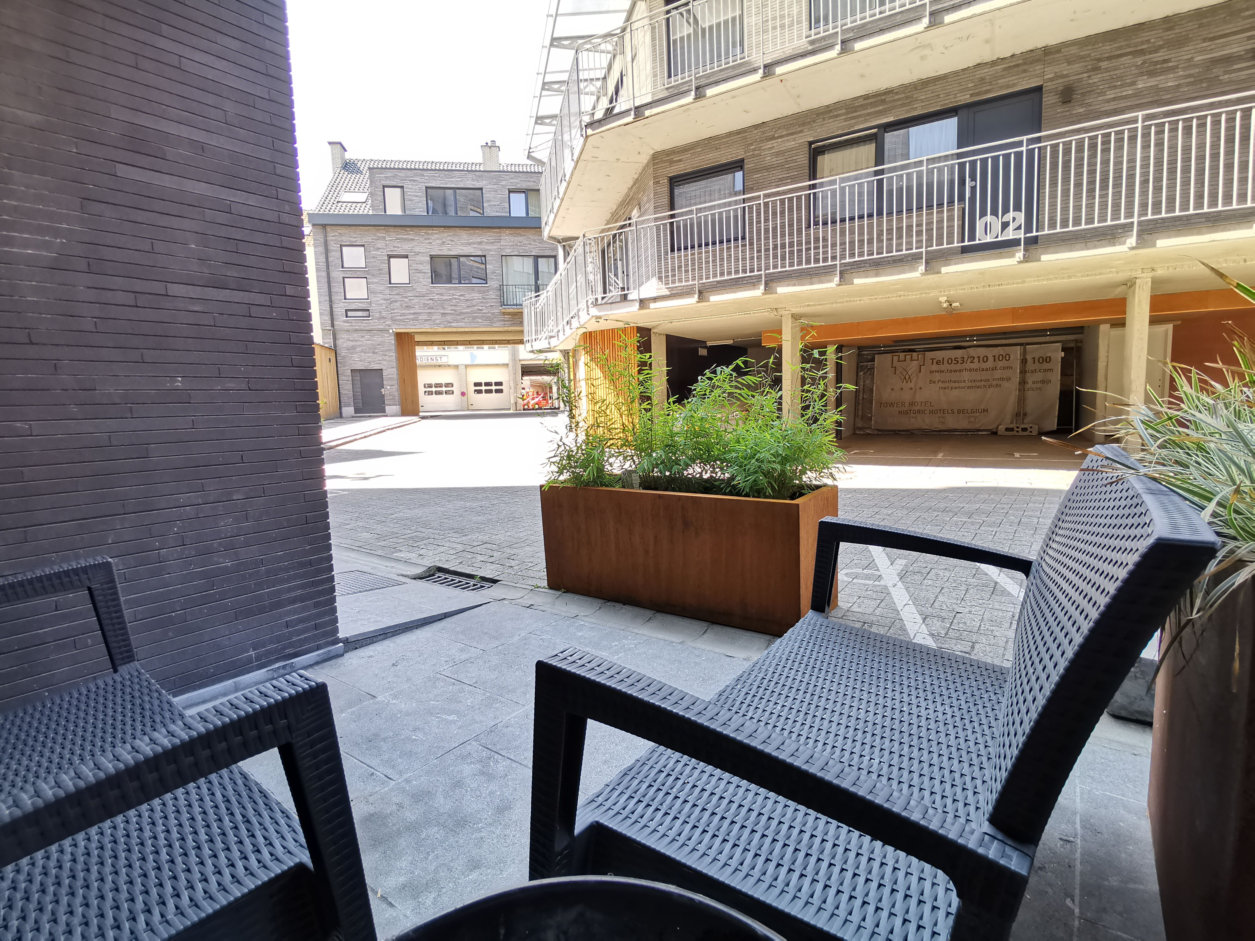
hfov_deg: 91.0
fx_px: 616
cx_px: 628
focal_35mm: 17
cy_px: 470
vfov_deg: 74.7
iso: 100
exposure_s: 1/100
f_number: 2.2
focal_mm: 2.23
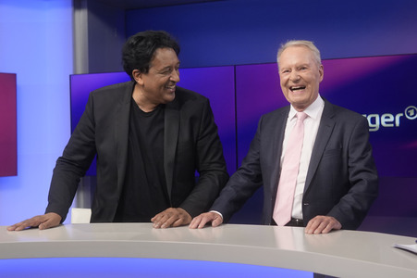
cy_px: 139
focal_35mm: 45
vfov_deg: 29.8
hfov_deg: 43.6
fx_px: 521
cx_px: 208
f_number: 2.2
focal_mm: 30
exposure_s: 1/250
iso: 640
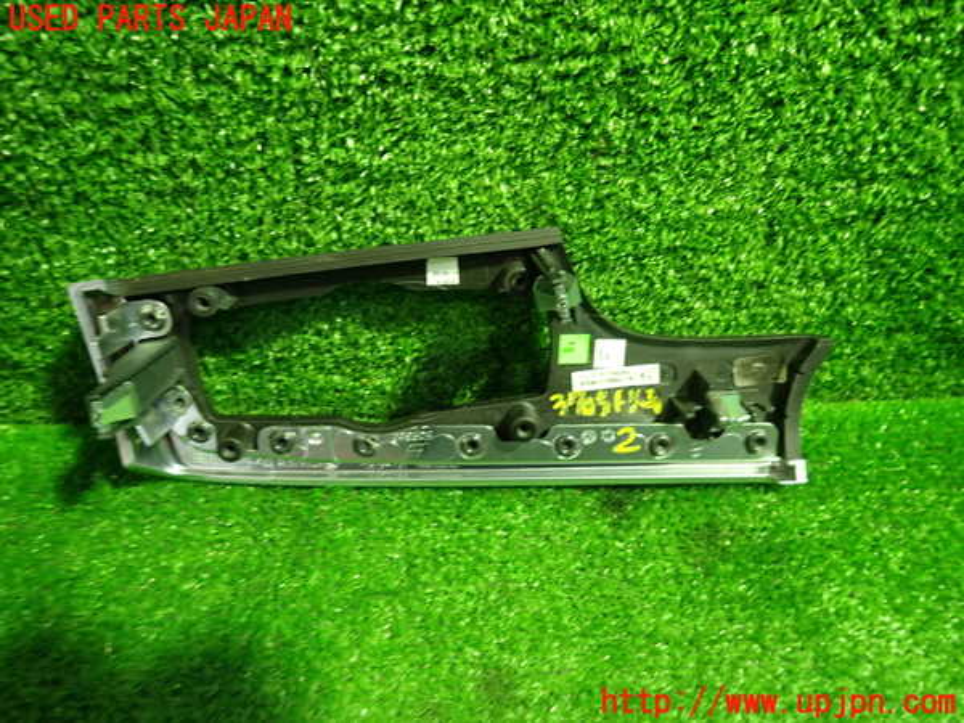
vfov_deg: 54.9
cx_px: 482
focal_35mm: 25
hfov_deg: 69.4
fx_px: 696
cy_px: 362
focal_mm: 4.5
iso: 400
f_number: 2
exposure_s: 1/30
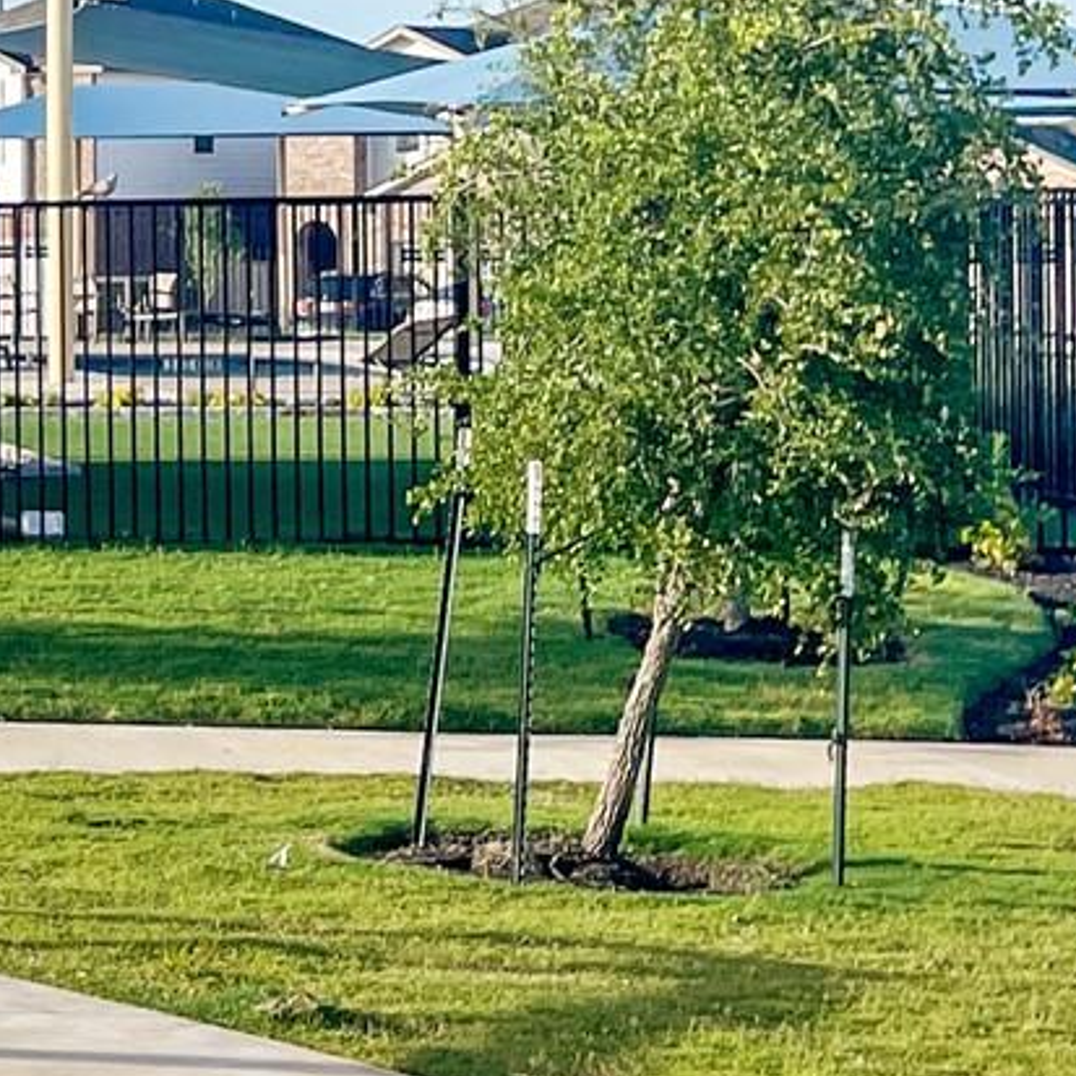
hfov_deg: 13.0
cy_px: 302
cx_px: -1178
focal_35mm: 114
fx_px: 4009
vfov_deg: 15.2
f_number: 1.6
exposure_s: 1/2500
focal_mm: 4.2
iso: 32
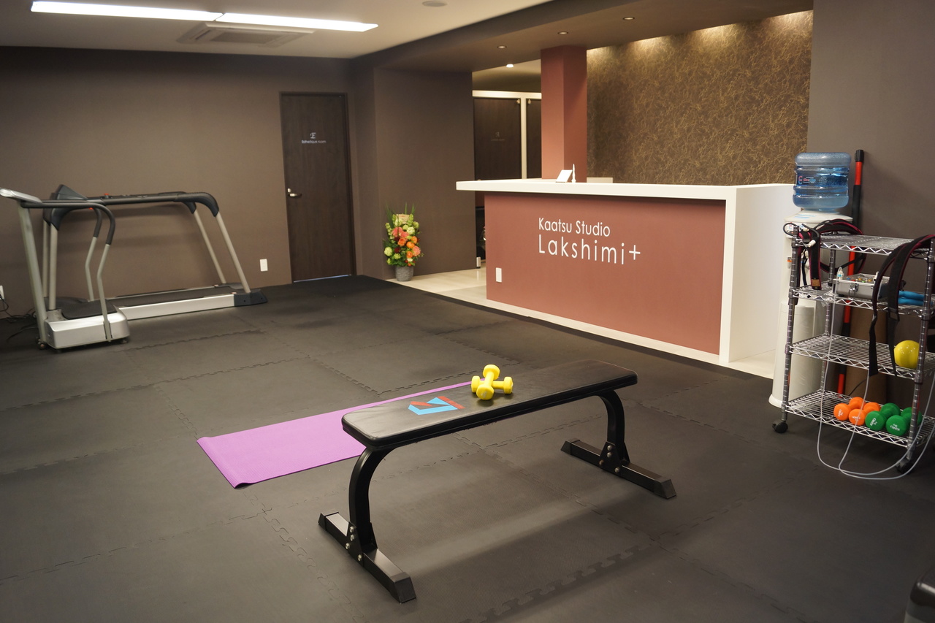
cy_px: 312
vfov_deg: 47.9
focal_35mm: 27
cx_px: 468
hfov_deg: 67.4
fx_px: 701
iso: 400
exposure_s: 1/50
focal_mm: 18
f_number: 4
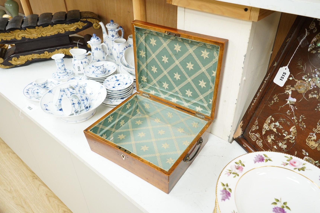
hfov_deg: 65.5
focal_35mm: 28
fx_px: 249
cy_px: 106
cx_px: 160
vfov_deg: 46.3
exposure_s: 1/80
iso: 2500
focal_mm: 28
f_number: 6.3
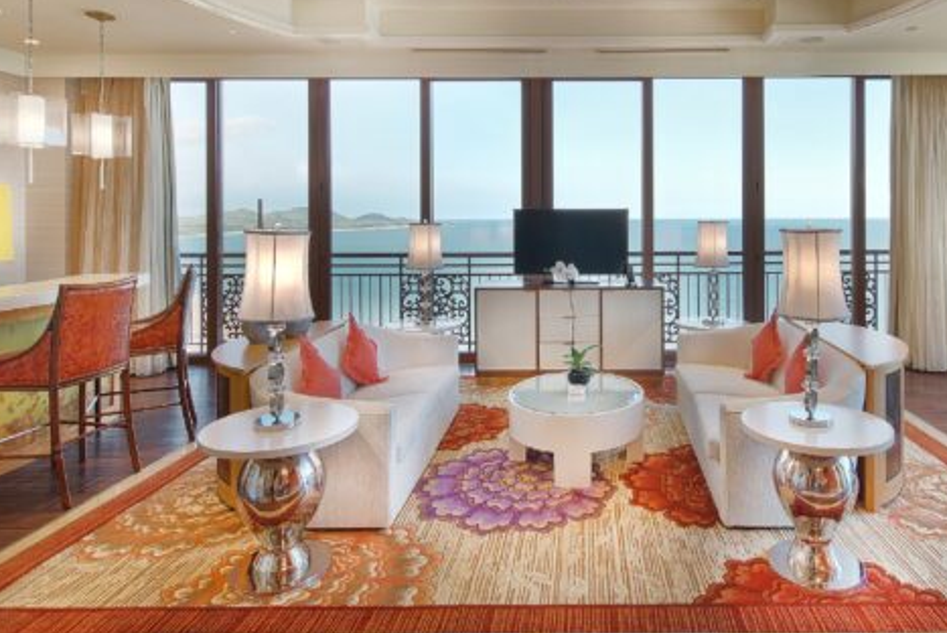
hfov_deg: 74.9
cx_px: 584
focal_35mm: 23
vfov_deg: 54.2
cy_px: 215
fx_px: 605
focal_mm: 14
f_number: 14
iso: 50
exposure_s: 13
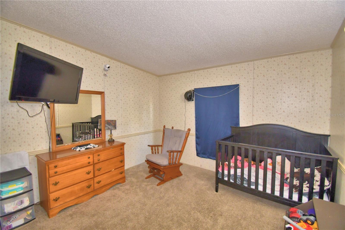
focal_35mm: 15
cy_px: 115
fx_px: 144
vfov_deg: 77.3
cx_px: 172
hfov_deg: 100.4
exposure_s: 1/30
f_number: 4.5
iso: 900
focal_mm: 10
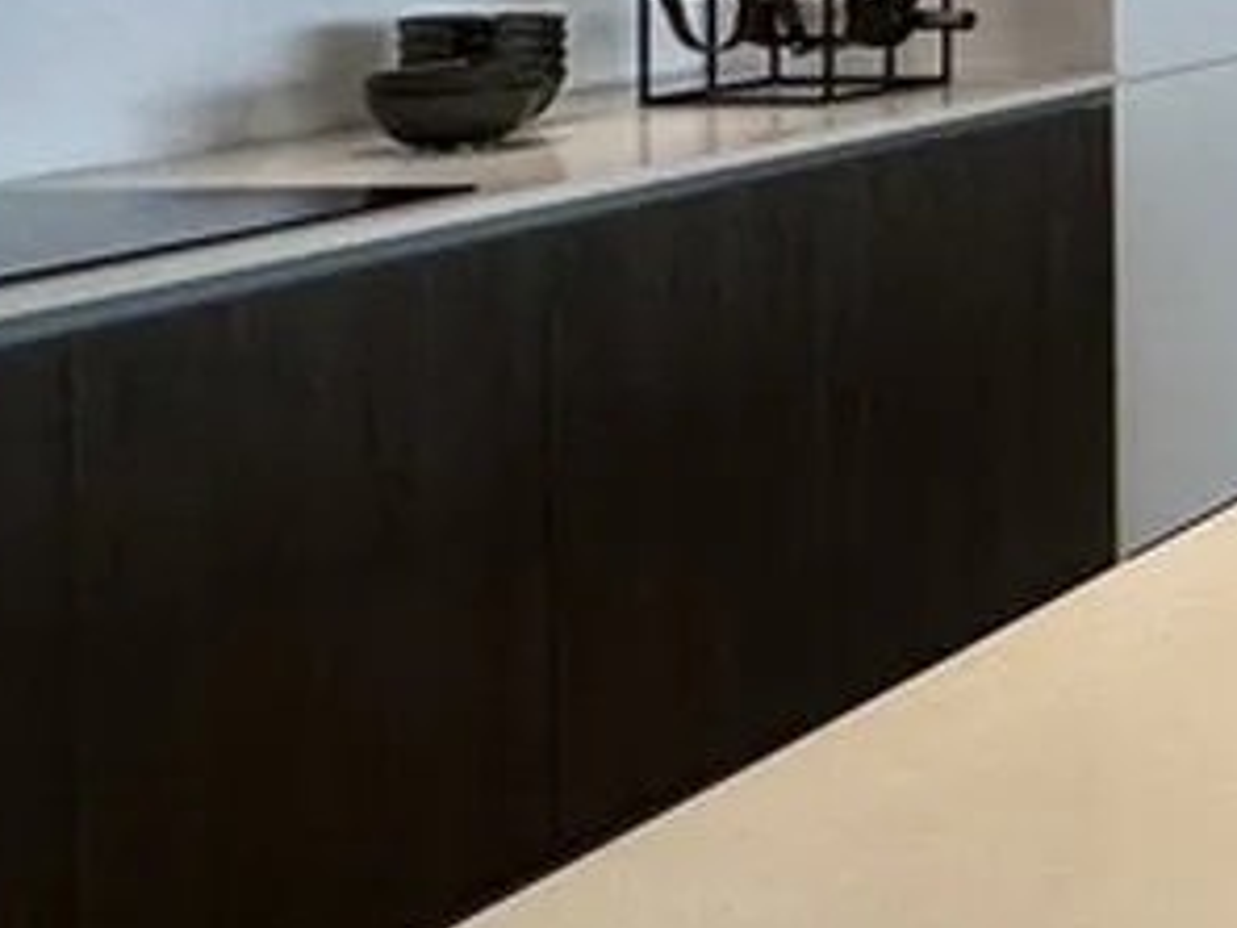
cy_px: -209
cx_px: 2746
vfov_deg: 20.2
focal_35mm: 68
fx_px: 2430
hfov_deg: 16.7
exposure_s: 1/100
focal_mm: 2.22
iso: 100
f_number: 2.2
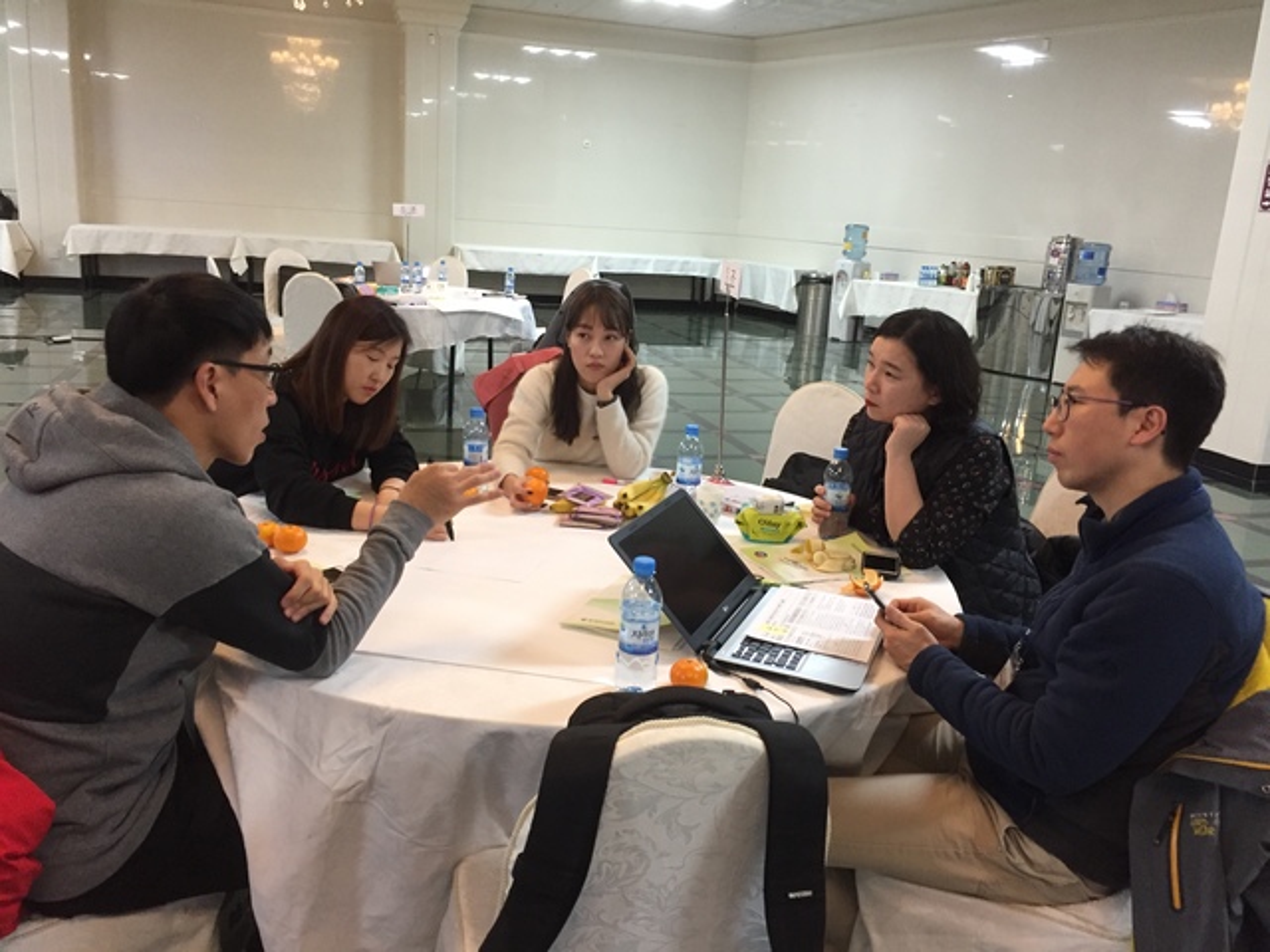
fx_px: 1064
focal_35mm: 29
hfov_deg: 61.7
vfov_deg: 48.2
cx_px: 635
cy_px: 476
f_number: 2.2
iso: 200
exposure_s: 1/30
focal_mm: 4.15
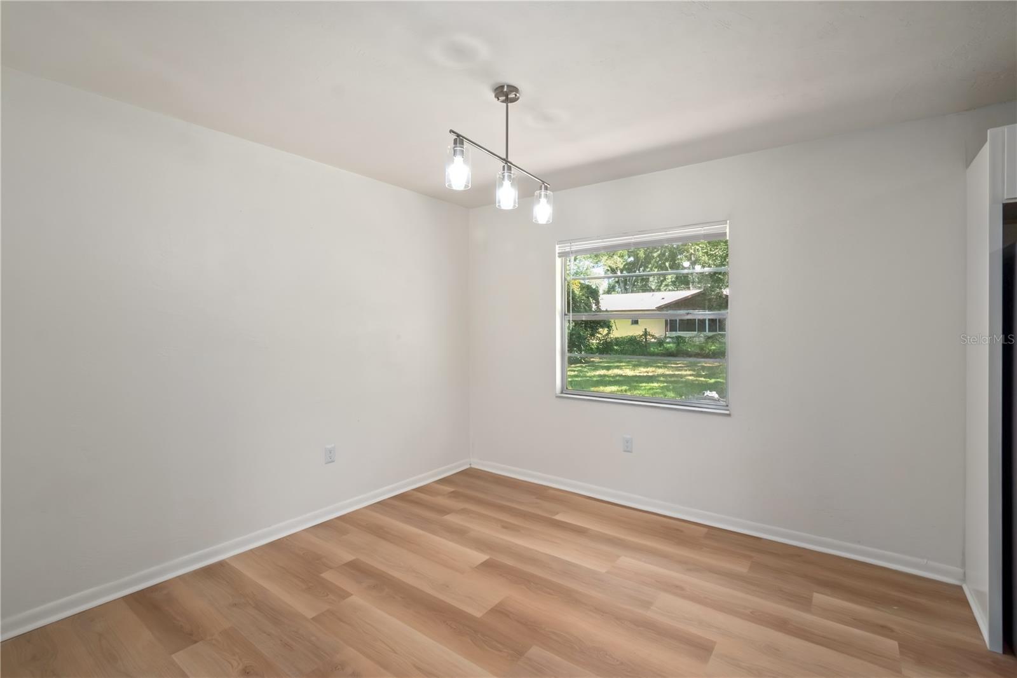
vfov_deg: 77.3
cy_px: 339
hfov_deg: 100.4
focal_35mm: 15
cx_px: 508
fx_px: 424
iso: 250
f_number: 9
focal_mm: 10
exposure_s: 1/40
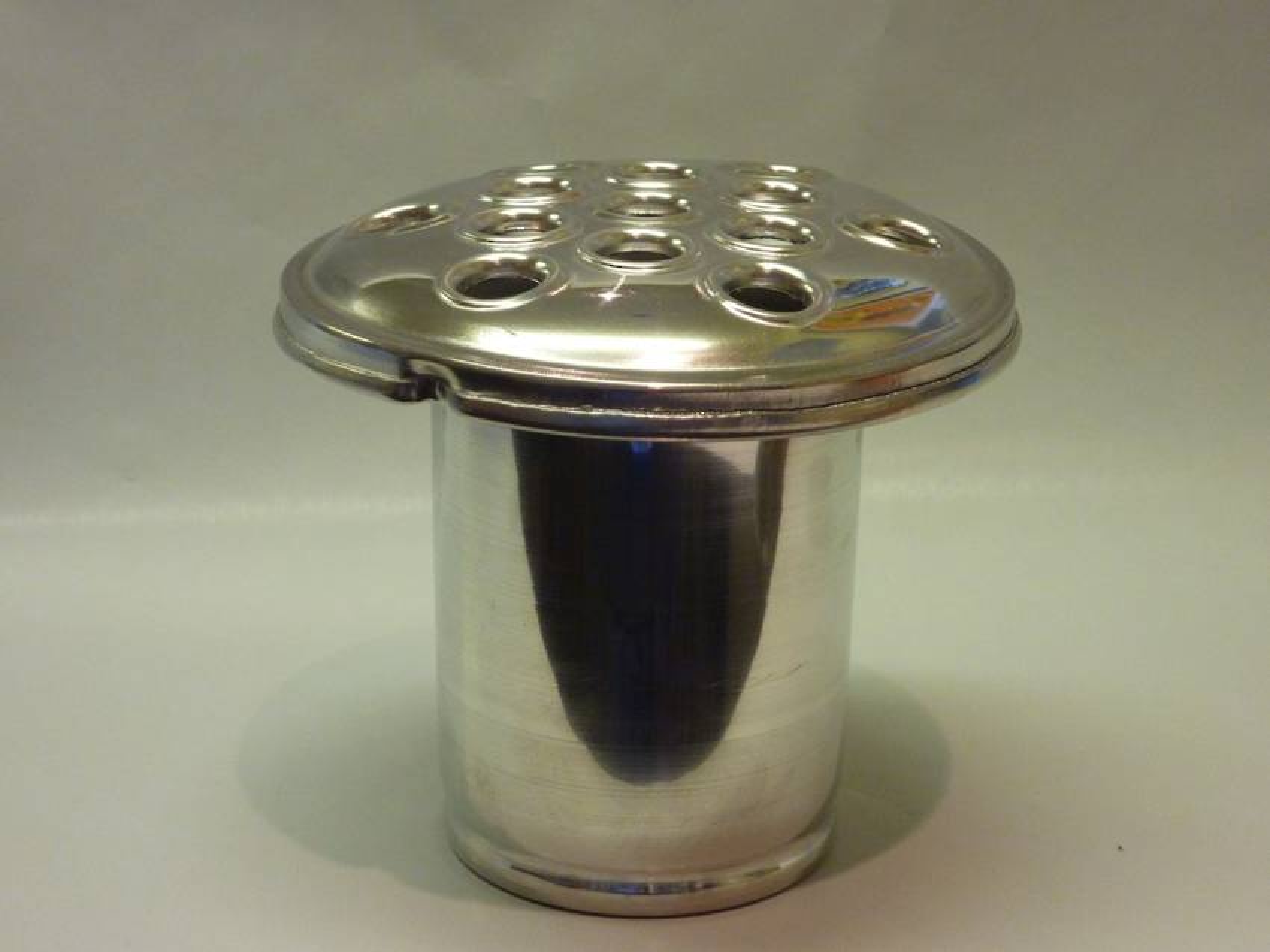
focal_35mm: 83
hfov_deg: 23.6
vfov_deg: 17.8
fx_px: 3044
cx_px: 635
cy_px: 476
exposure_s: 1/40
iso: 320
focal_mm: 13.7
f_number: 4.2
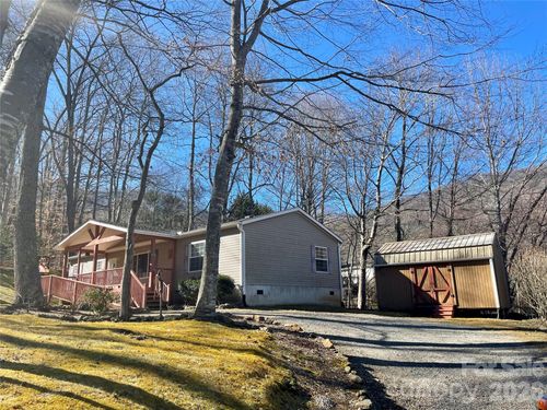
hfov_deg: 67.3
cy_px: 205
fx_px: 411
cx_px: 274
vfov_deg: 53.1
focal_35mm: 26
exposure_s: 1/1304
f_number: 1.6
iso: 32
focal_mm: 4.2
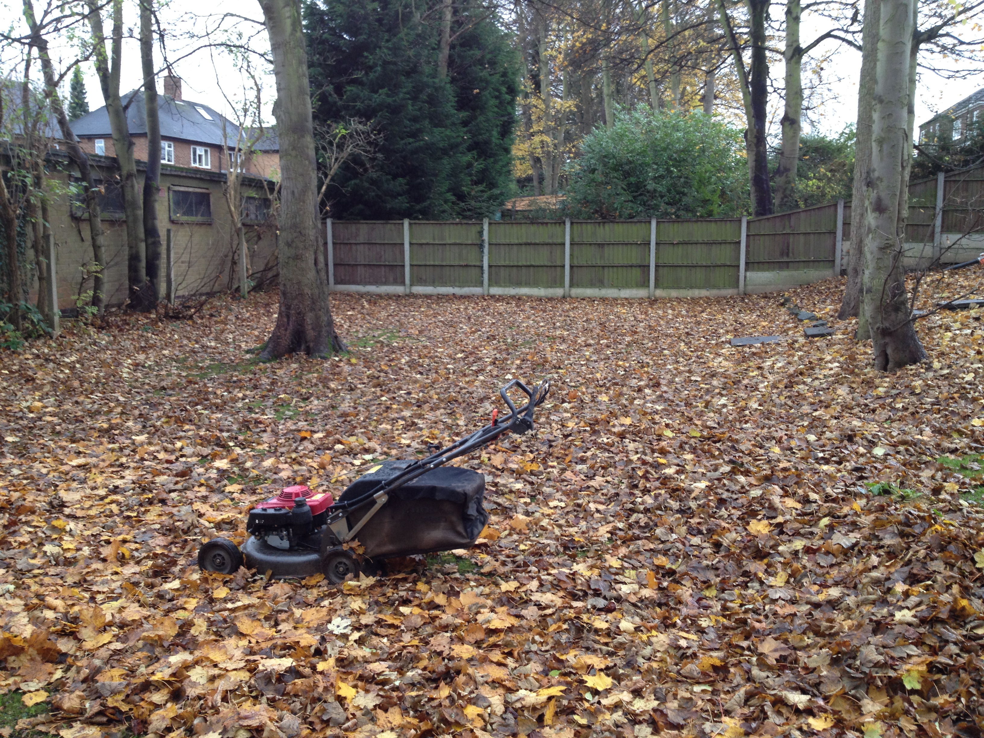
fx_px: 995
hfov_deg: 52.6
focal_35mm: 35
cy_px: 369
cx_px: 492
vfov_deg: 40.7
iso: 80
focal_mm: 4.28
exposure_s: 1/20
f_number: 2.4
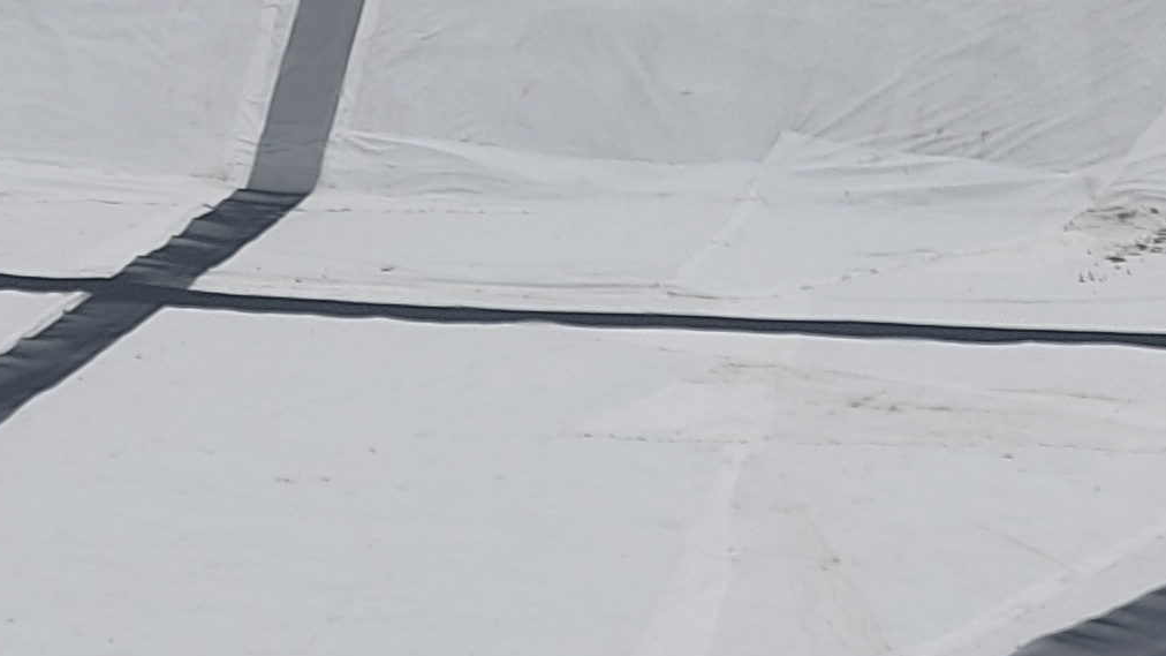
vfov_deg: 10.7
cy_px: 742
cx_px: 151
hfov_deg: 18.8
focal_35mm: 112
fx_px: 3462
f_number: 1.79
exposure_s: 1/816
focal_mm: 4.74
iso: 100
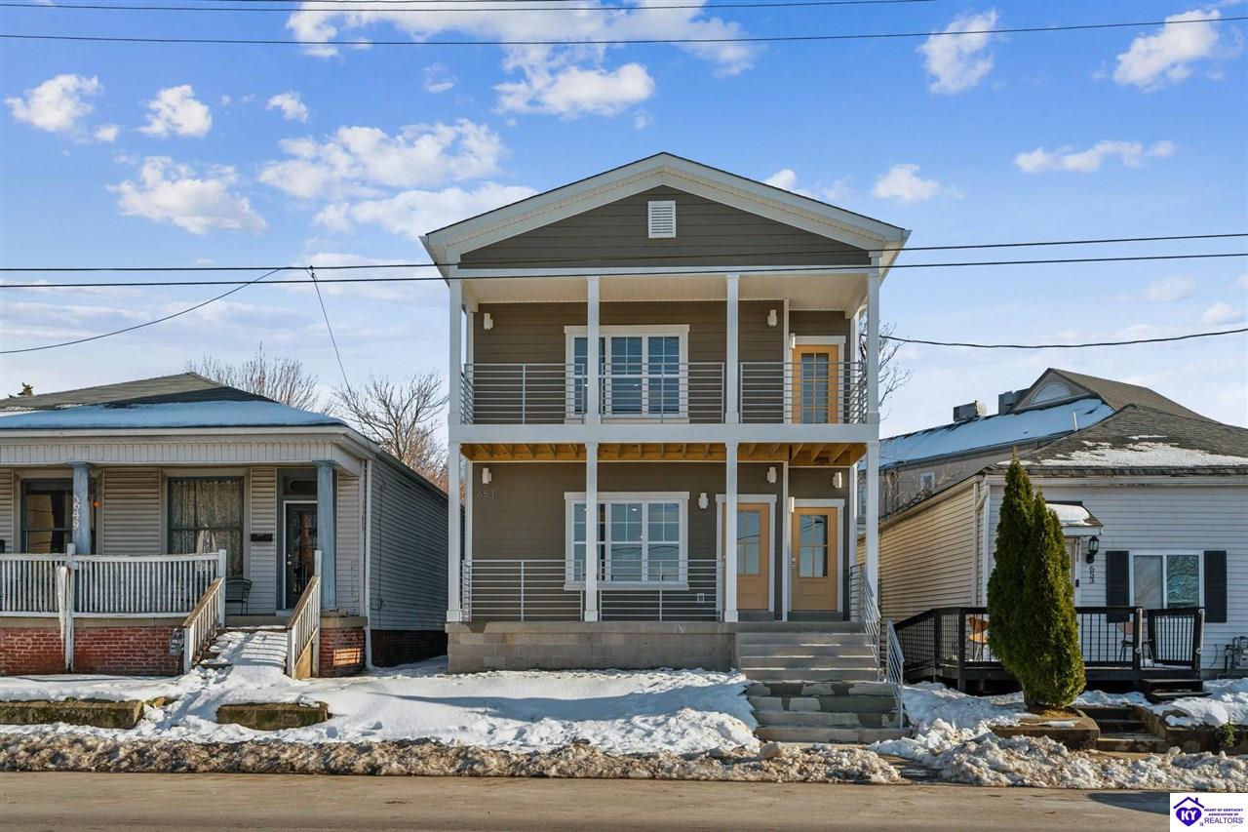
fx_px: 970
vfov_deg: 46.4
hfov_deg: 65.5
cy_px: 416
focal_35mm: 28
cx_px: 624
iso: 400
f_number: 6.3
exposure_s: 1/640
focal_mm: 28
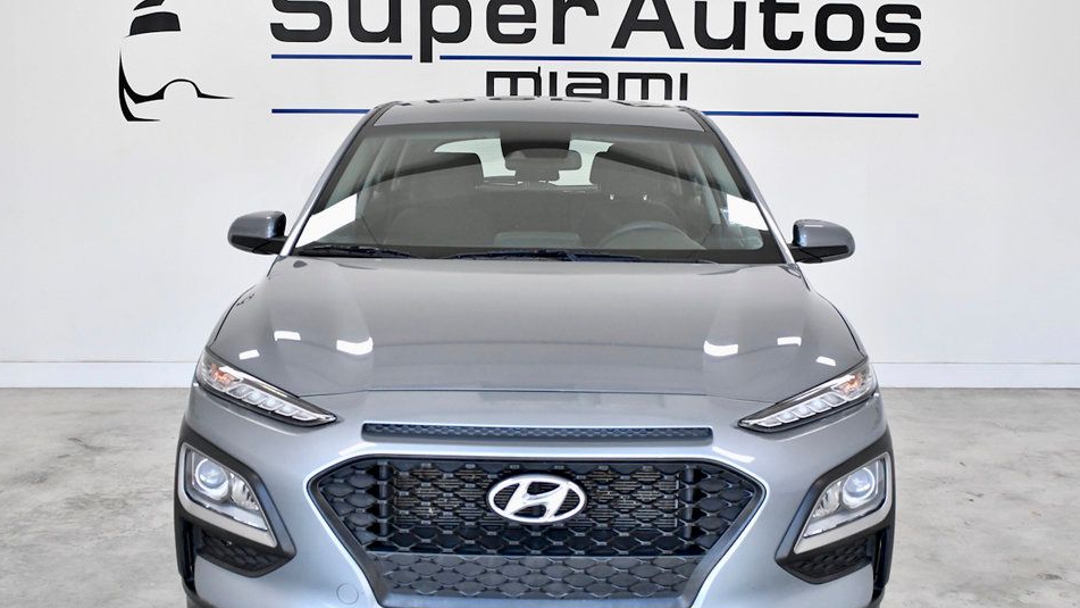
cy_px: 334
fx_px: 1260
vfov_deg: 27.1
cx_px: 538
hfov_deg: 46.4
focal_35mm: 44
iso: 2500
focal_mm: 26
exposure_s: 1/1250
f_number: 4.5
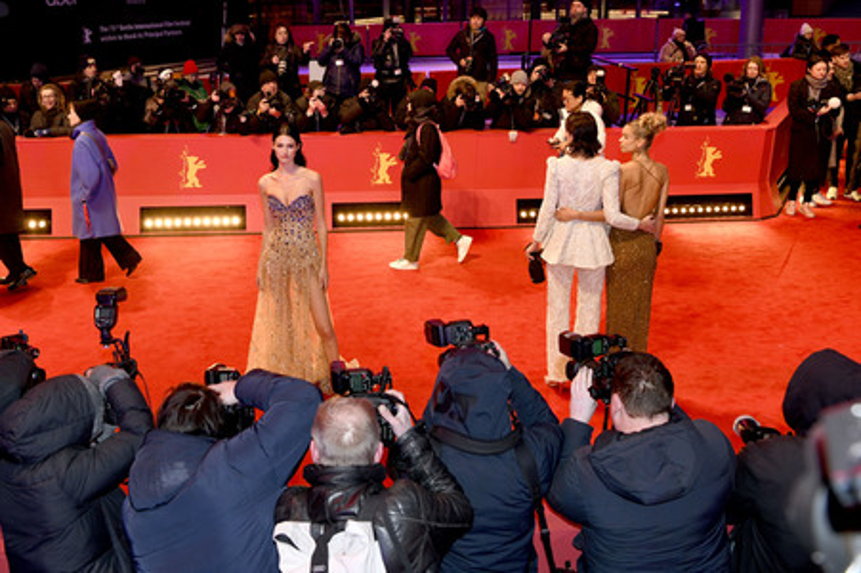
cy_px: 286
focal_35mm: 29
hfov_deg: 63.7
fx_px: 693
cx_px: 430
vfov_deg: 44.9
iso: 1250
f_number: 5
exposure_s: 1/200
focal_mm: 29
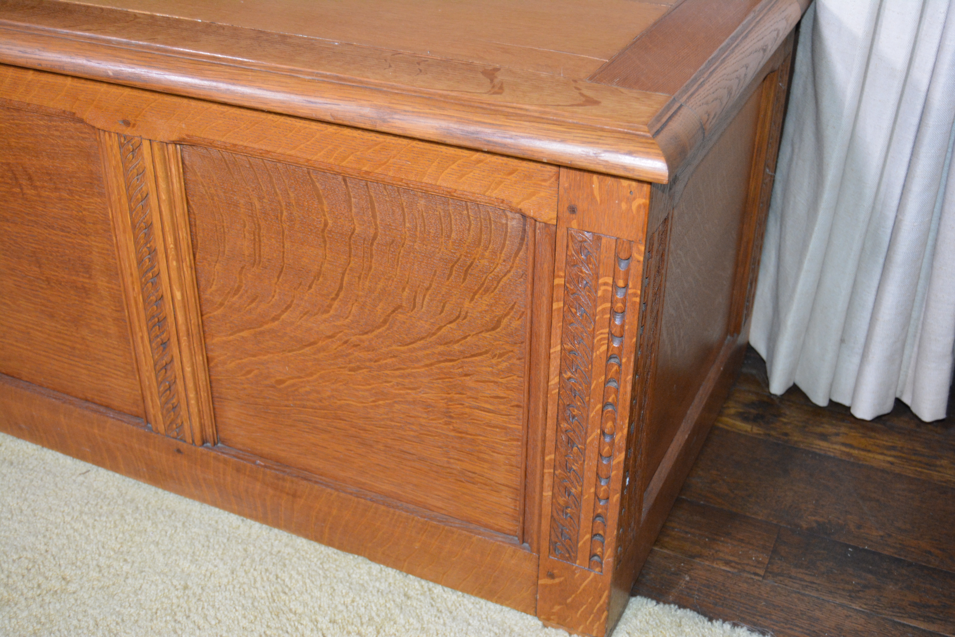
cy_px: 318
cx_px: 478
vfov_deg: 31.9
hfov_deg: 46.4
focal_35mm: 42
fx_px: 1114
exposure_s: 1/60
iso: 2000
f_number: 4
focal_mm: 28
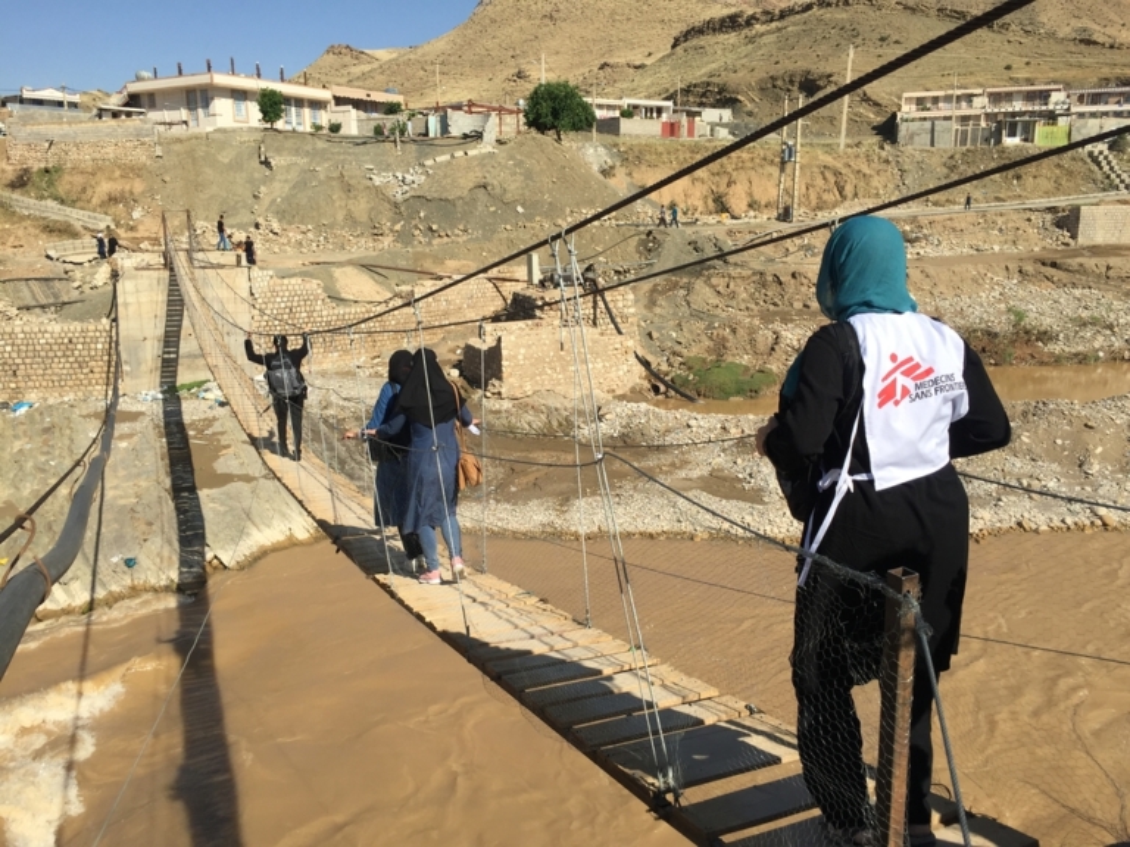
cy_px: 424
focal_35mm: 29
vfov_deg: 48.2
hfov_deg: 61.7
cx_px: 565
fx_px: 947
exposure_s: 1/2639
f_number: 2.2
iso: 32
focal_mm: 4.15
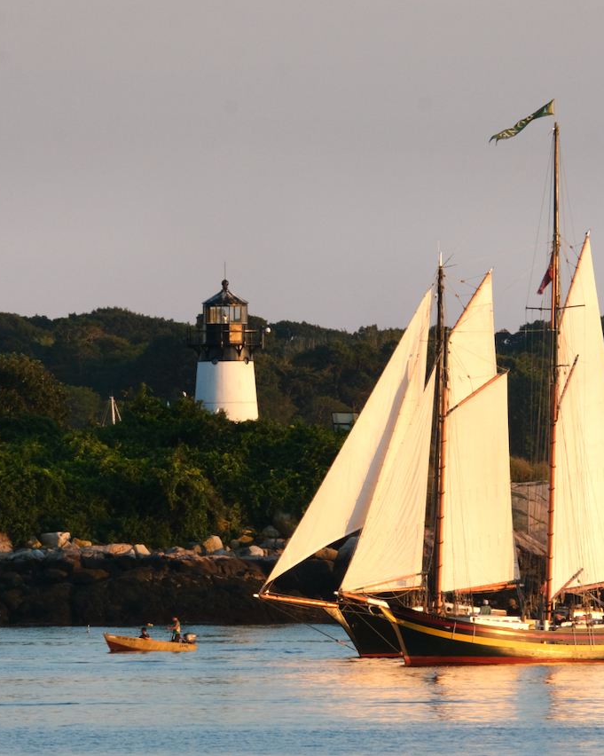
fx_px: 16432
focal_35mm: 735
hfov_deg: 2.1
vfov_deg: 2.6
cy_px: 378
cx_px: 384
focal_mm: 347
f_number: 14
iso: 640
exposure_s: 1/125
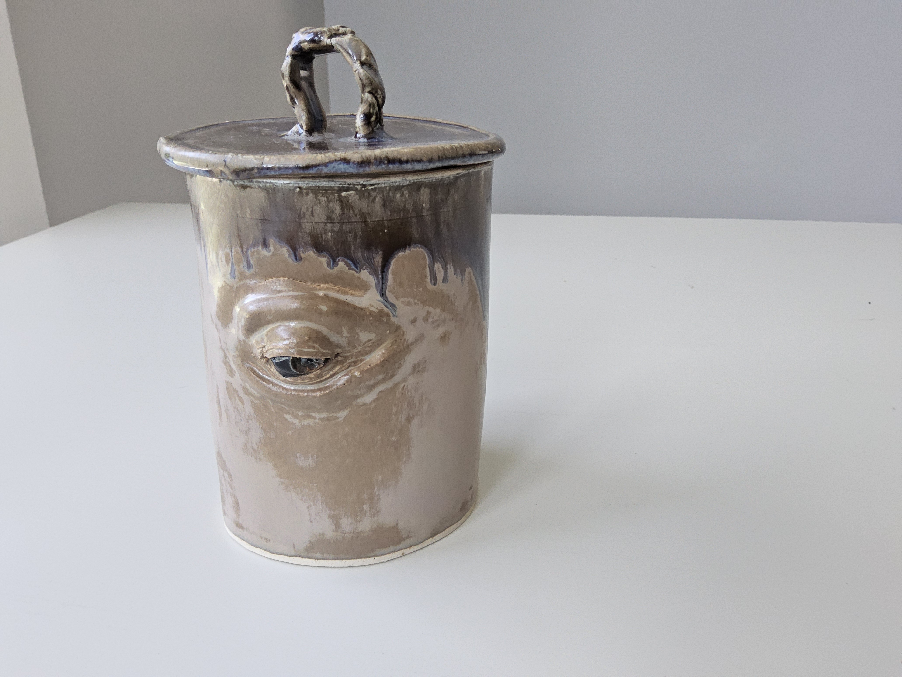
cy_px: 338
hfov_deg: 73.9
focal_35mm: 23
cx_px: 451
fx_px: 599
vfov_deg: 58.9
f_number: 2
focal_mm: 3.08
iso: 640
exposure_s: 1/120
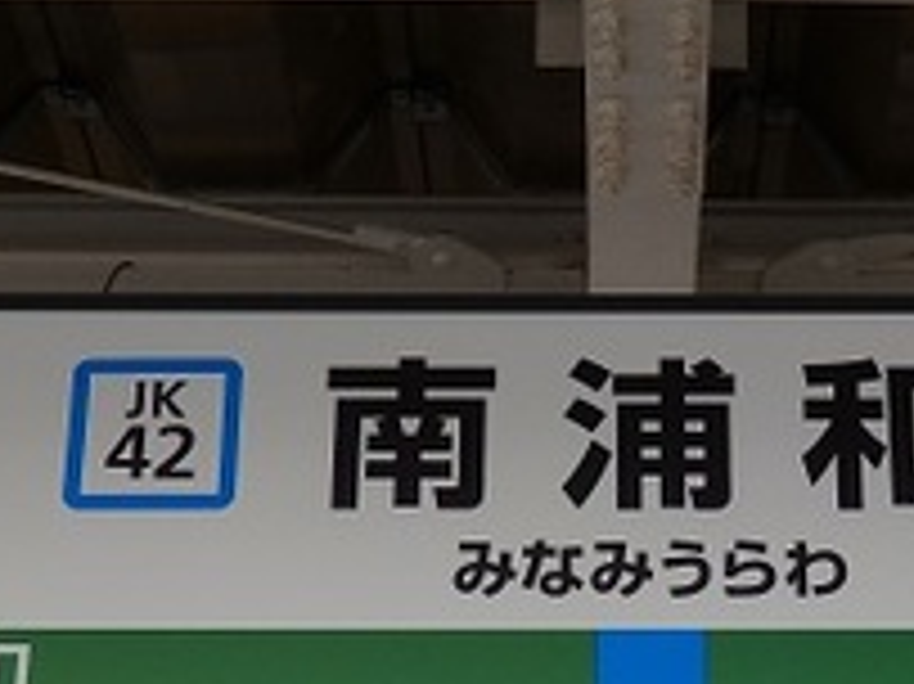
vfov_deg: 14.4
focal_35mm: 102
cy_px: 590
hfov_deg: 19.2
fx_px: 2692
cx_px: 621
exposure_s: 1/125
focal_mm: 6.6
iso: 125
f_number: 3.6
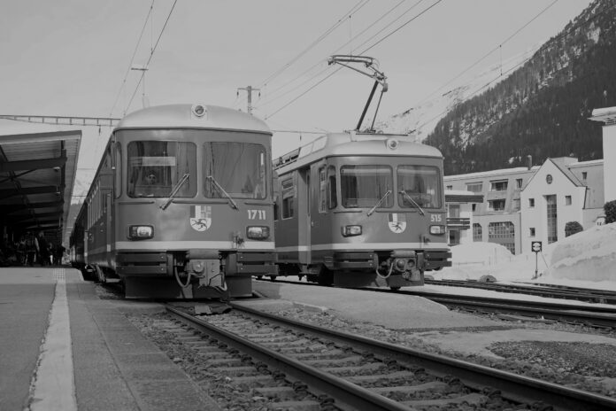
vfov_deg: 27.0
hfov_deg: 39.6
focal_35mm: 50
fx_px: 855
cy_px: 206
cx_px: 308
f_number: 6.3
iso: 100
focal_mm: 50
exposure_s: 1/160
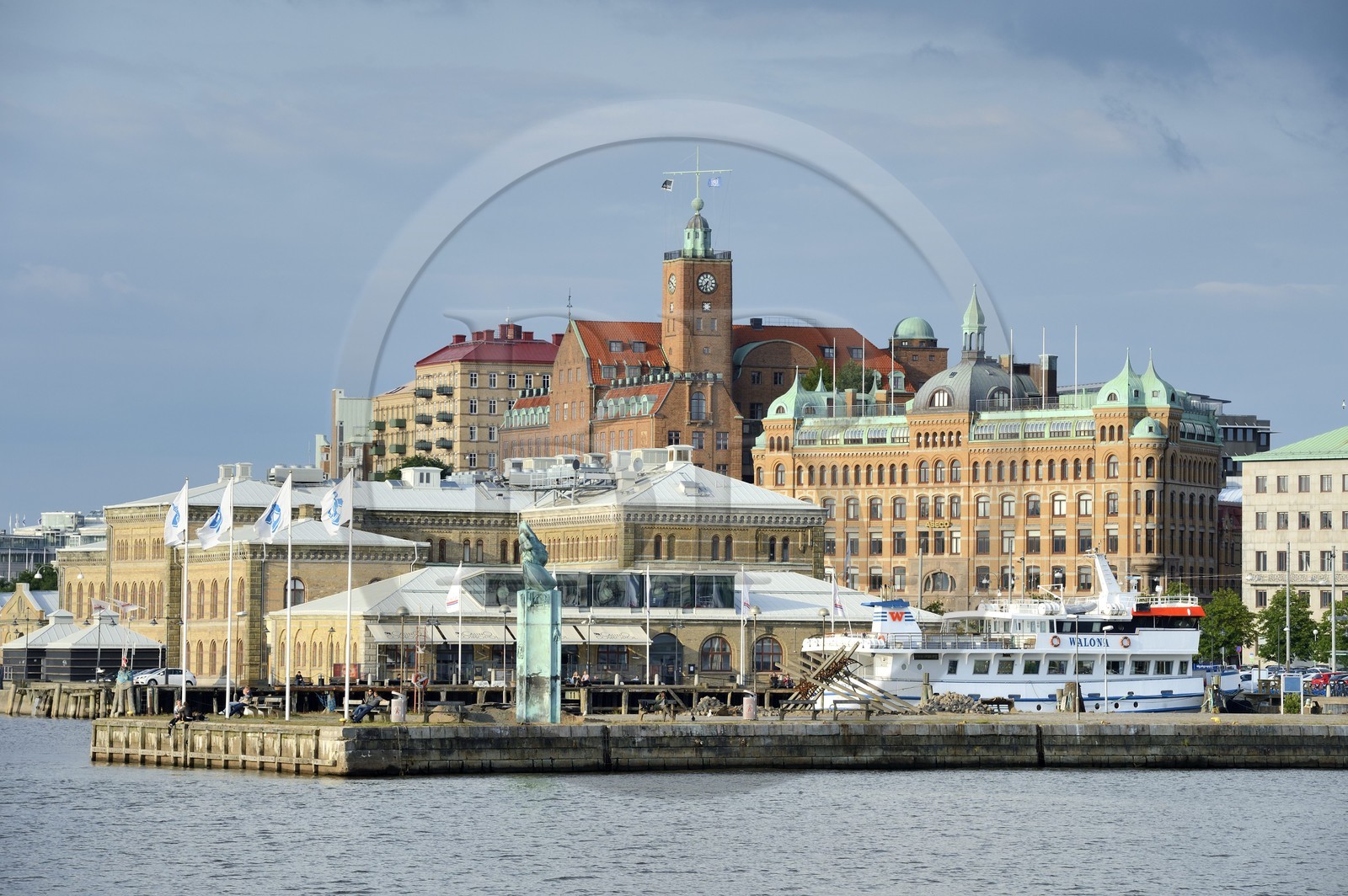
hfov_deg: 14.2
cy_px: 448
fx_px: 5425
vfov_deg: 9.4
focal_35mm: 145
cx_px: 674
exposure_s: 1/400
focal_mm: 145
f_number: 9
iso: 200
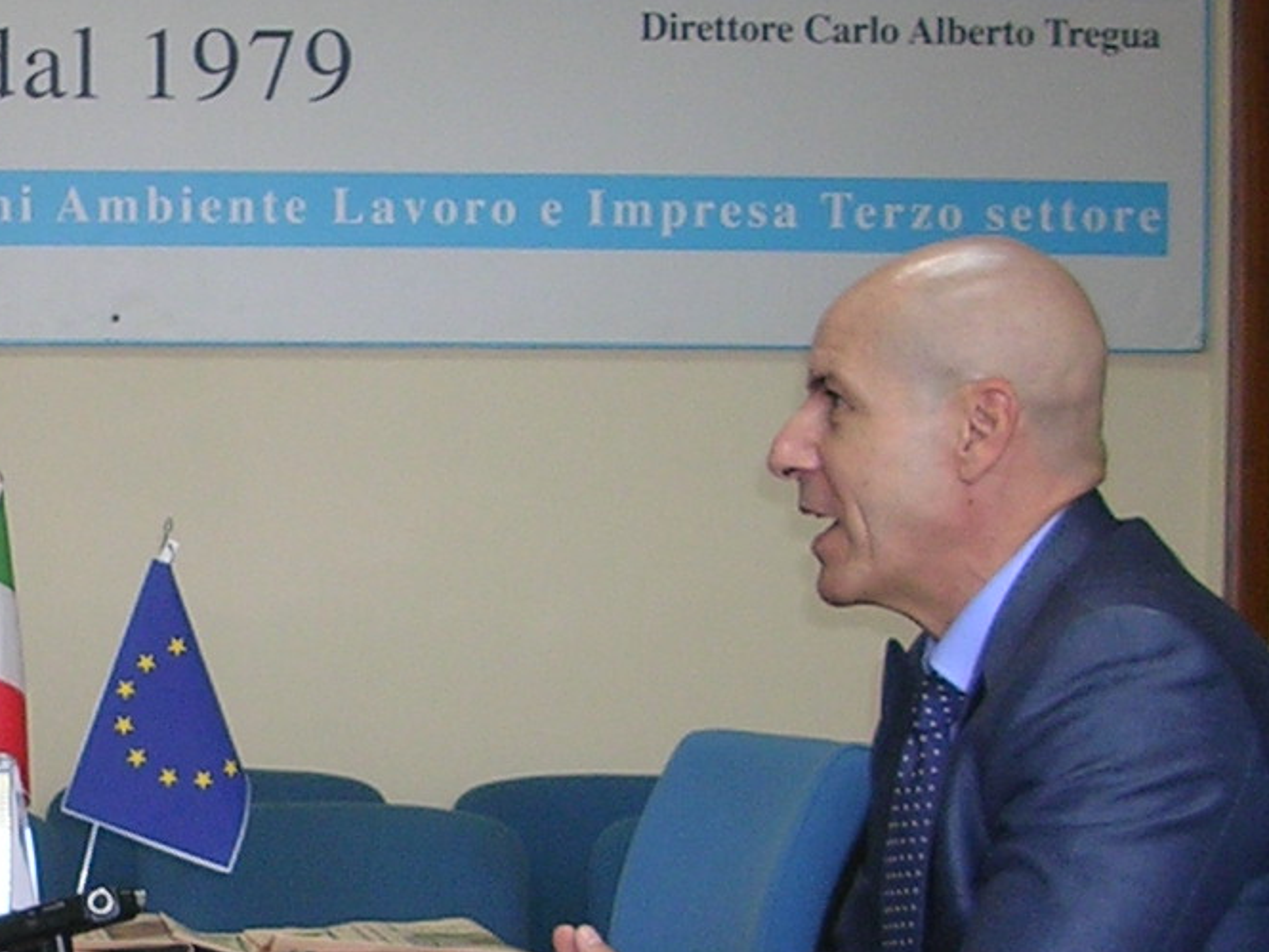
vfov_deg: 12.6
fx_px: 4290
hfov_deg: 16.5
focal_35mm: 117
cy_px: 790
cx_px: 2
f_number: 2.8
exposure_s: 1/30
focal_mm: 5.8
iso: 50
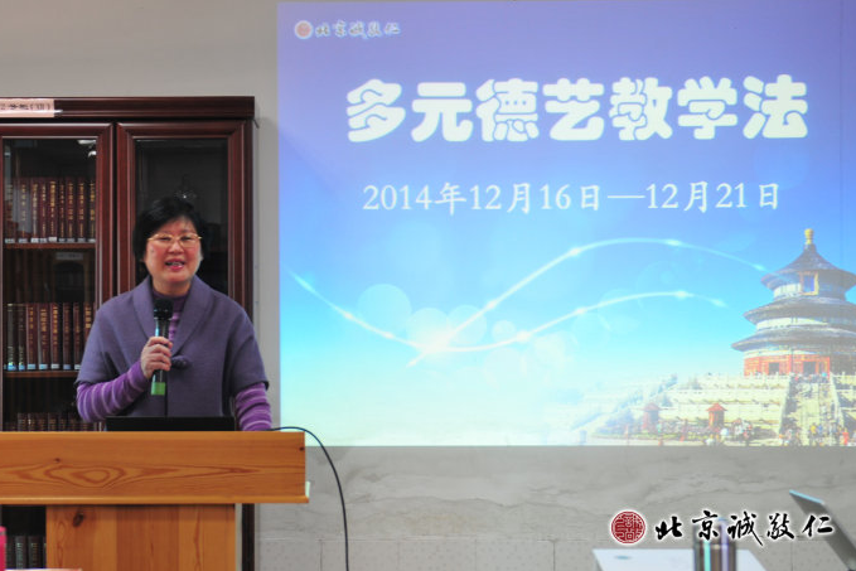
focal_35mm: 67
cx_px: 427
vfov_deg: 20.3
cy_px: 288
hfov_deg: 30.1
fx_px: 1593
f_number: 2.8
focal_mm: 44
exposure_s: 1/30
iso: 200
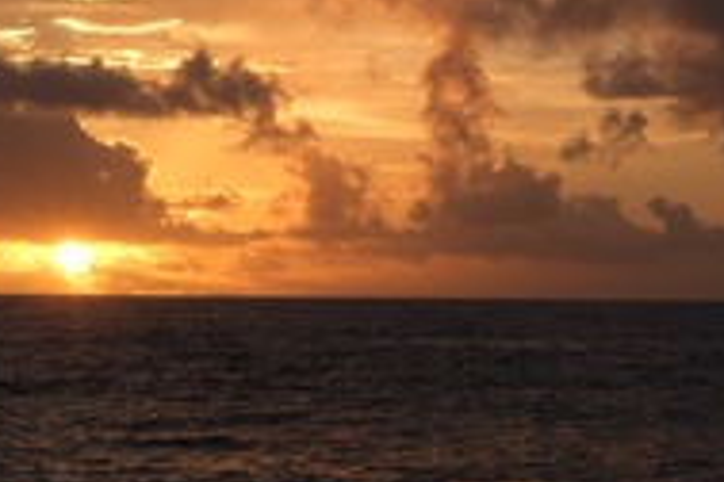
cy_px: 86
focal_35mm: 178
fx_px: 3579
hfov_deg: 11.5
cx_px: 149
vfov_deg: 7.7
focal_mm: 48.4
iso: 320
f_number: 22
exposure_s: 1/60
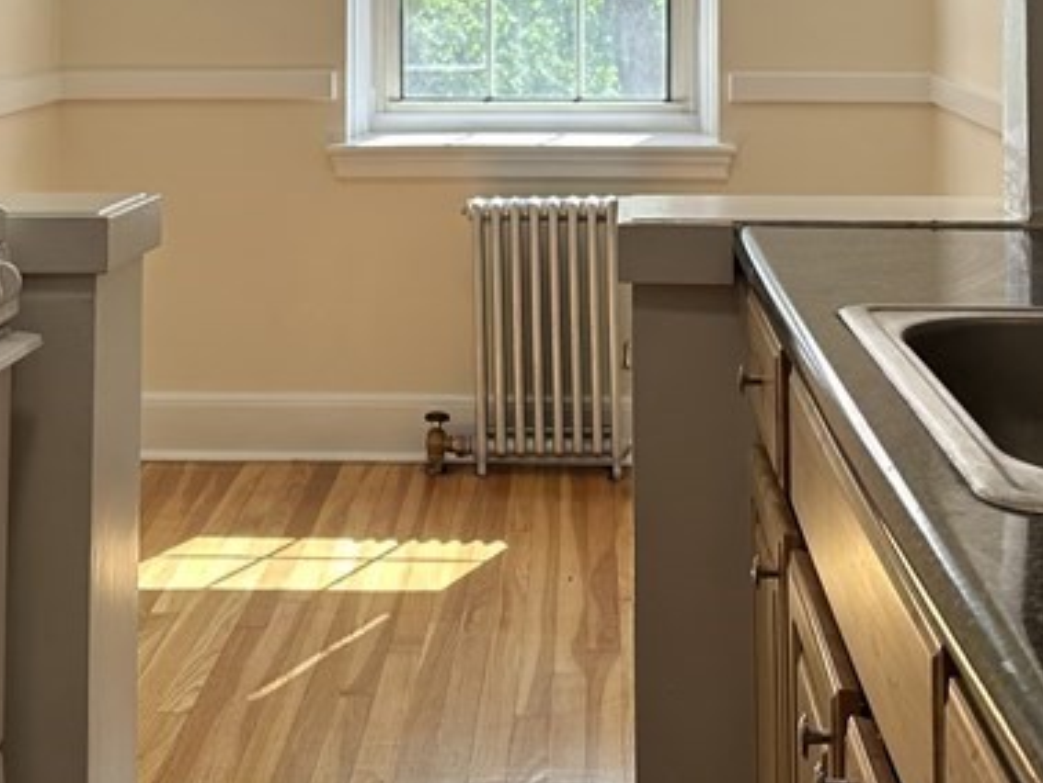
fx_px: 1960
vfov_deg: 21.5
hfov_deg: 29.8
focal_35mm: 65
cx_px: 486
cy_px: -72
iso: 64
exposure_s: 1/212
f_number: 1.78
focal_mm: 6.86
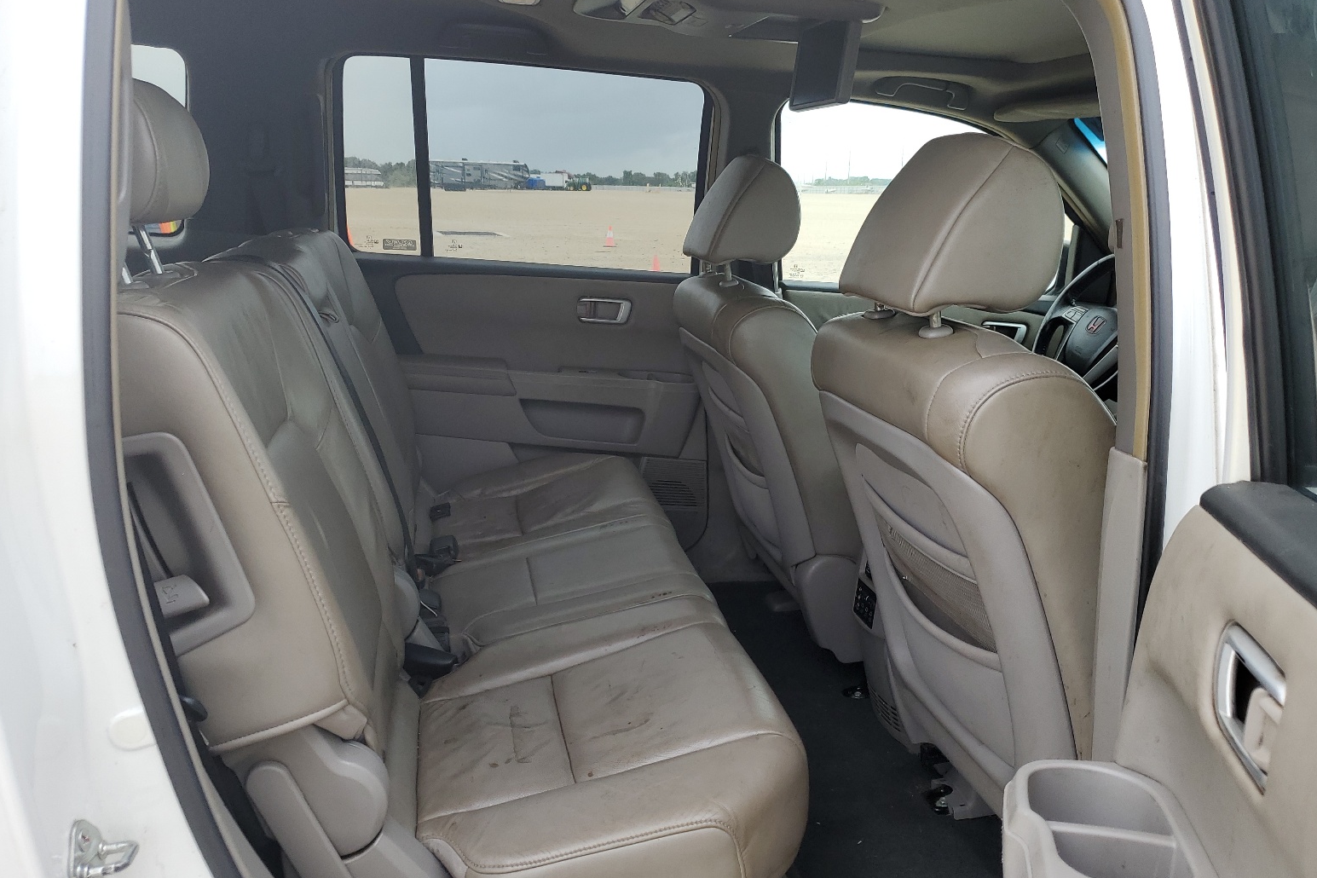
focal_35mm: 28
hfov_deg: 65.5
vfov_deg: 46.4
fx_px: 1024
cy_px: 473
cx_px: 660
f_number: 1.5
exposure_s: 1/345
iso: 50
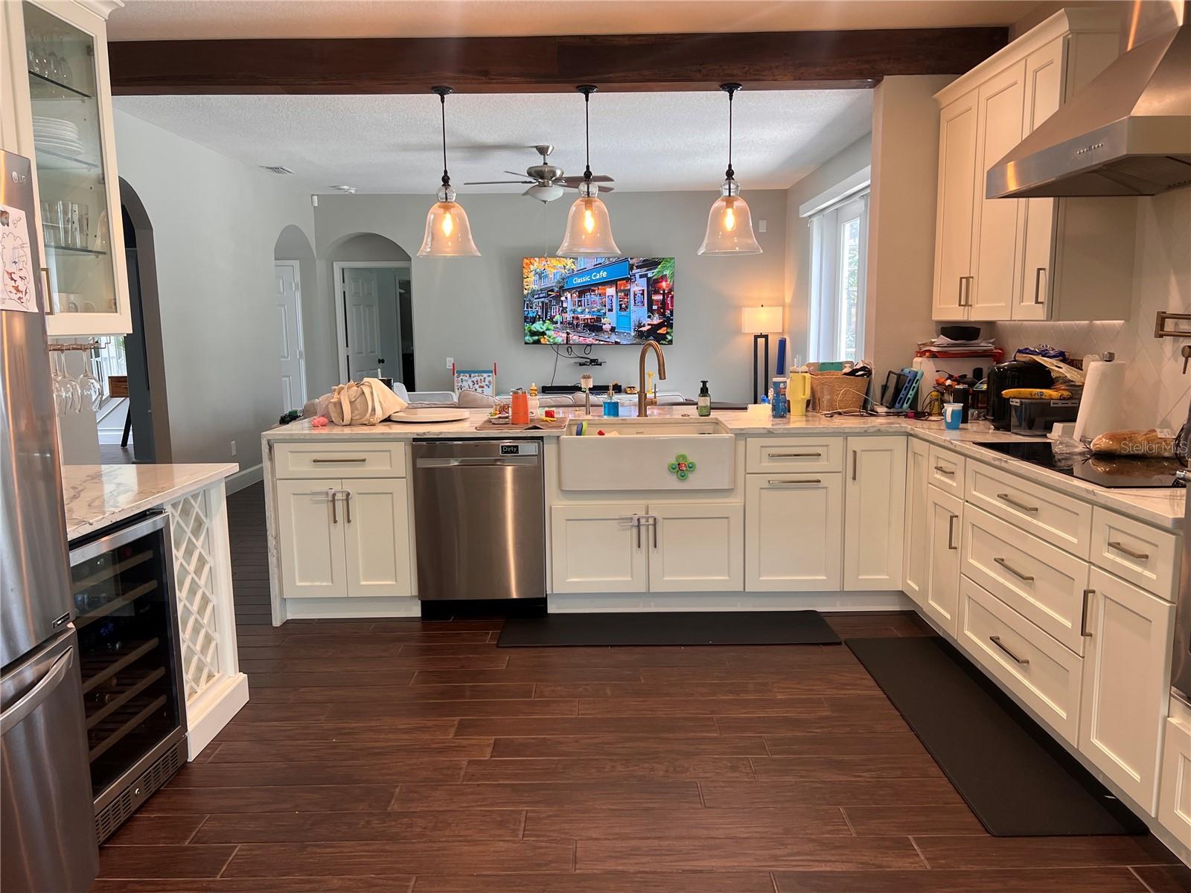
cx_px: 596
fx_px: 895
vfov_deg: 53.1
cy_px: 446
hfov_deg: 67.3
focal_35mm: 26
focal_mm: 5.7
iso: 64
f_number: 1.5
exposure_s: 1/60
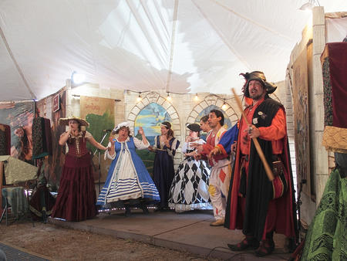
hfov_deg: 63.4
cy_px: 130
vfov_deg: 49.8
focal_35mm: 28
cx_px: 174
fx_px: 281
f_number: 2.8
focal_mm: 6
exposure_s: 1/40
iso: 200
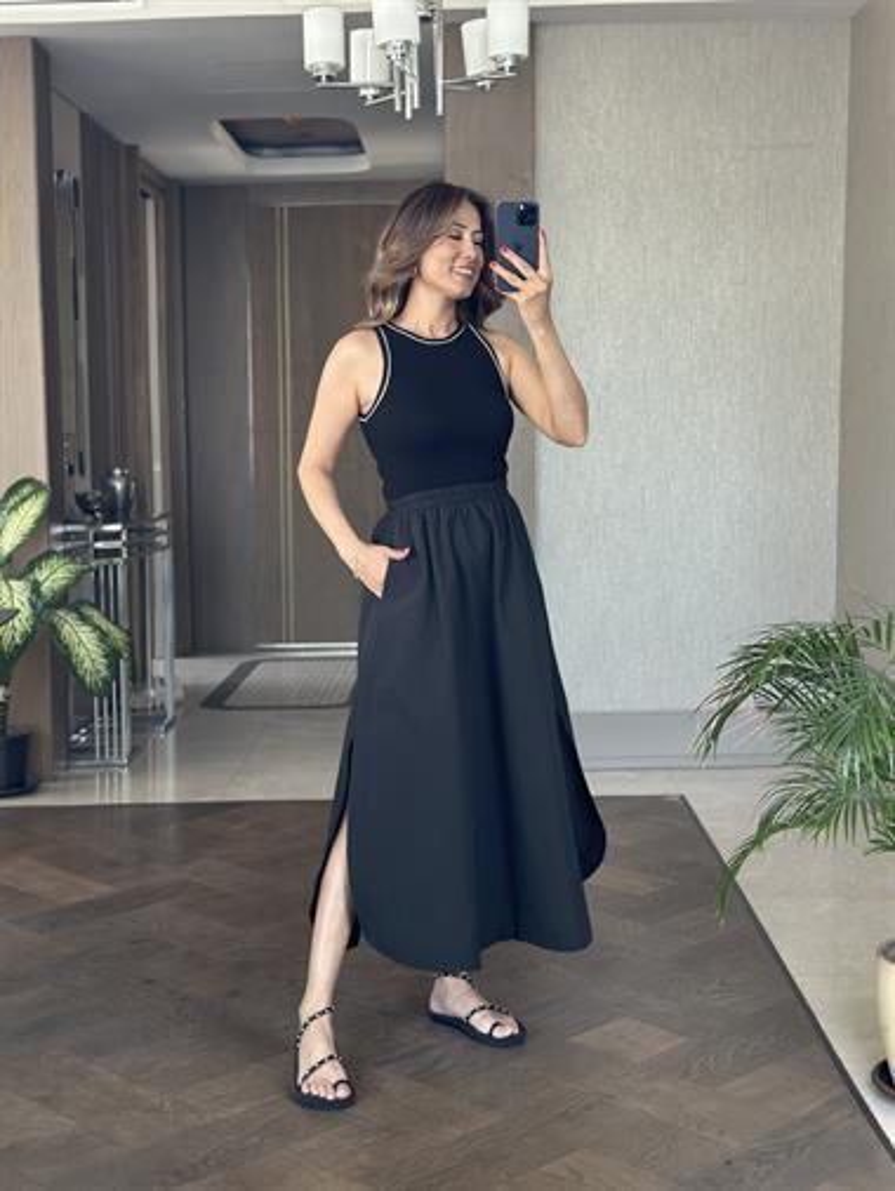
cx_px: 448
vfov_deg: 39.6
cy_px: 596
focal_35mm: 48
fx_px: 1653
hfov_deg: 30.3
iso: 125
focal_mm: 6.86
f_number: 1.78
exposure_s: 1/64
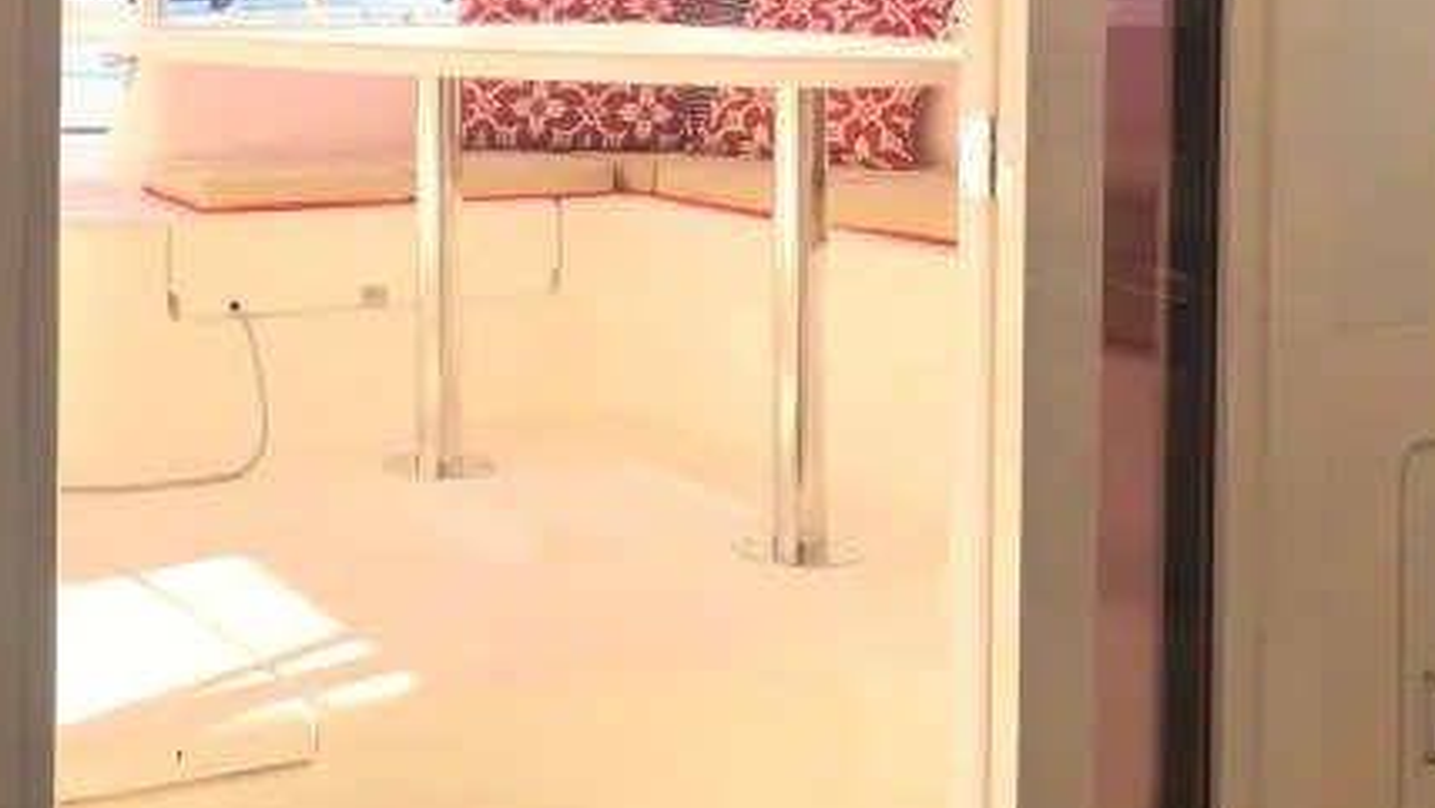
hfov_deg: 35.1
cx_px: 463
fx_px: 2246
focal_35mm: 59
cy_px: 13
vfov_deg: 19.8
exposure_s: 1/553
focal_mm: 4.15
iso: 25
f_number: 2.2
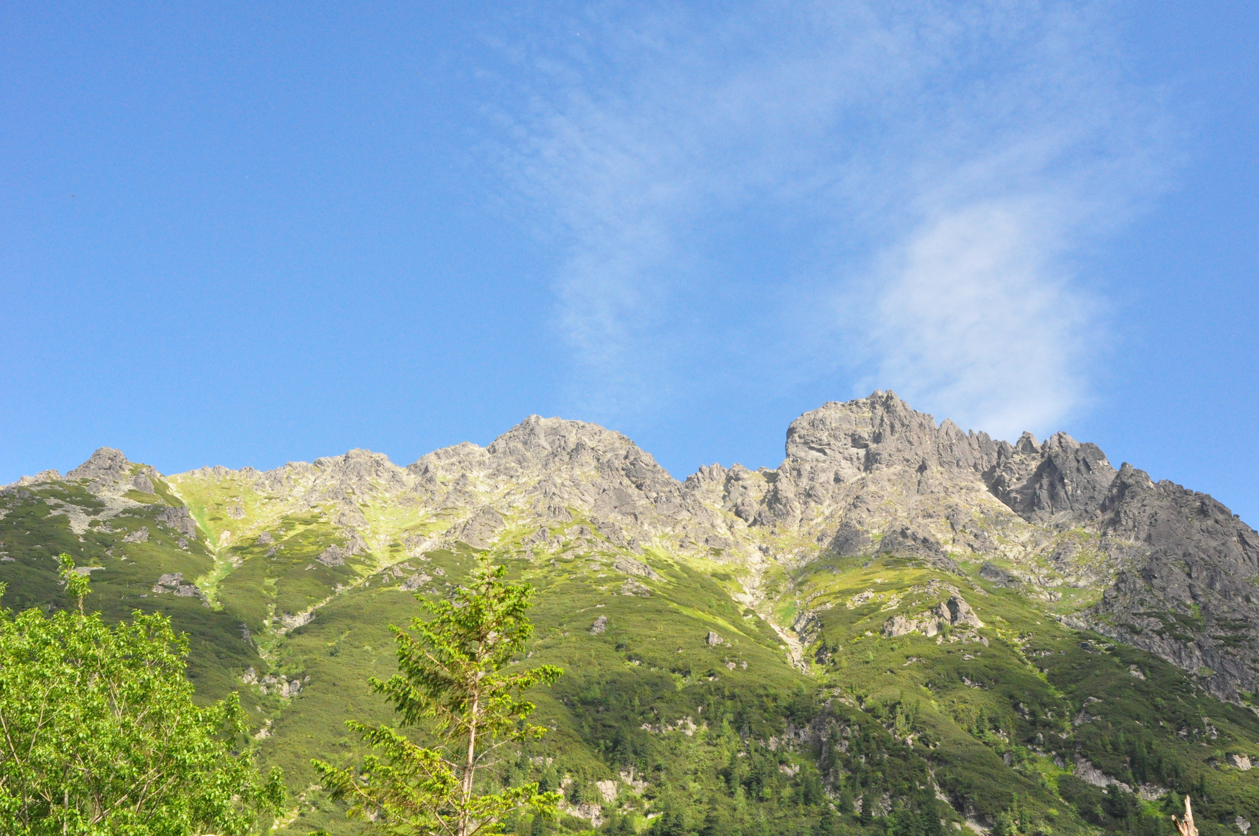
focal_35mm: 42
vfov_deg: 31.8
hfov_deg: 46.4
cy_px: 418
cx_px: 630
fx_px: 1467
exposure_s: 1/1000
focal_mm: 28
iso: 2000
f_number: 13
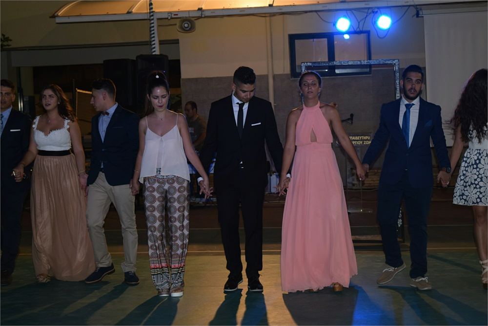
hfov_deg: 28.1
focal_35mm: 72
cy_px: 163
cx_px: 244
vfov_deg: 18.9
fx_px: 976
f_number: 5.3
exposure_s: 1/60
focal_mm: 48
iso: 720
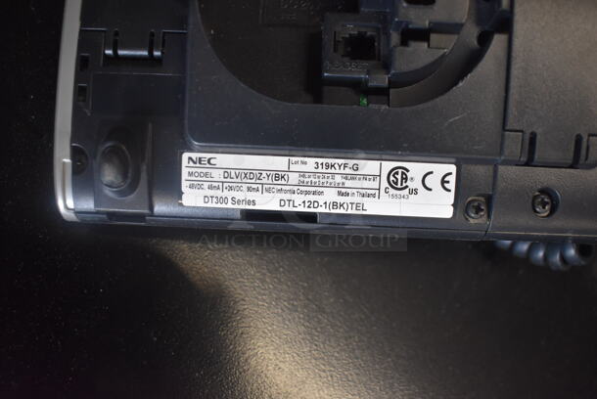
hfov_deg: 55.1
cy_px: 200
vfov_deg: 38.4
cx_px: 298
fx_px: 573
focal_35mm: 34
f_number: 3.8
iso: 1400
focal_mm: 23
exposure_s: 1/125
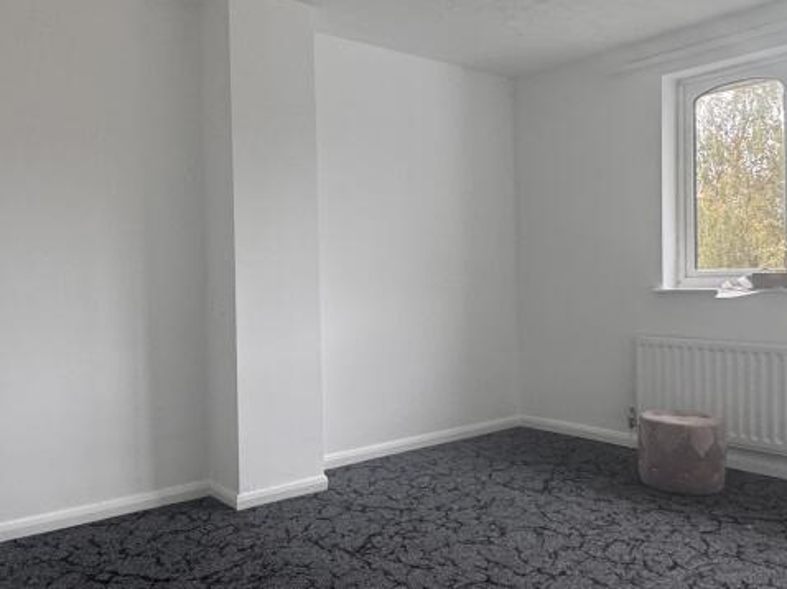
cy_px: 286
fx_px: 682
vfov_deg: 46.8
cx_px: 303
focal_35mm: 30
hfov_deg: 59.3
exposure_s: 1/99
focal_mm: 2.22
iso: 250
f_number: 2.2
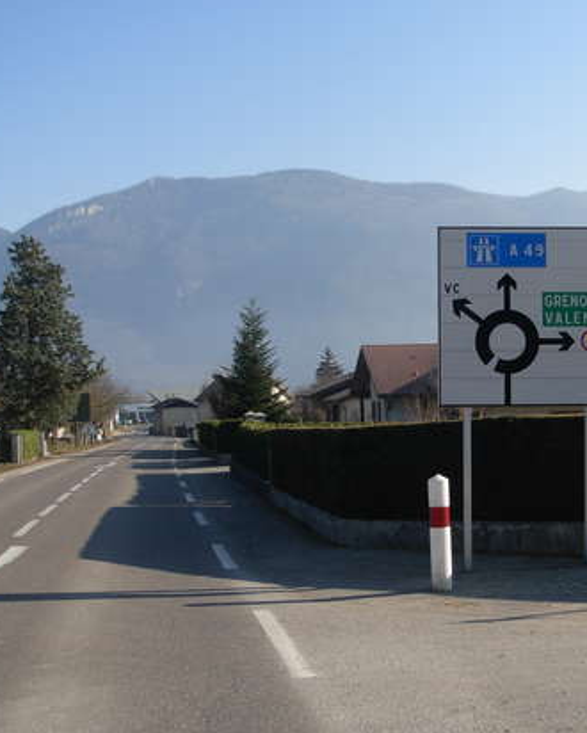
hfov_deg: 28.0
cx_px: 366
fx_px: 1172
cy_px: 366
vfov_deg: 34.7
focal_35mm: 54
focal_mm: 6.3
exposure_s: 1/966
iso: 79
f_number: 2.9
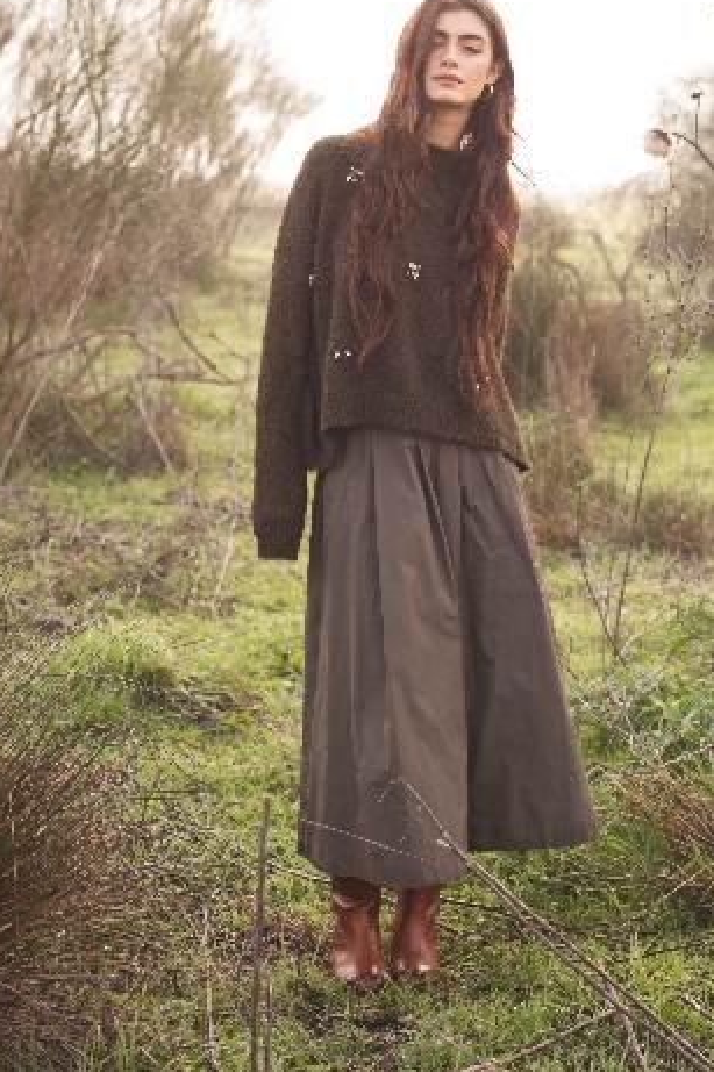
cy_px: 295
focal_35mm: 76
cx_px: 480
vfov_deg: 26.4
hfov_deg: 17.9
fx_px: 2263
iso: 100
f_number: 3.5
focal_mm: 50
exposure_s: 1/160
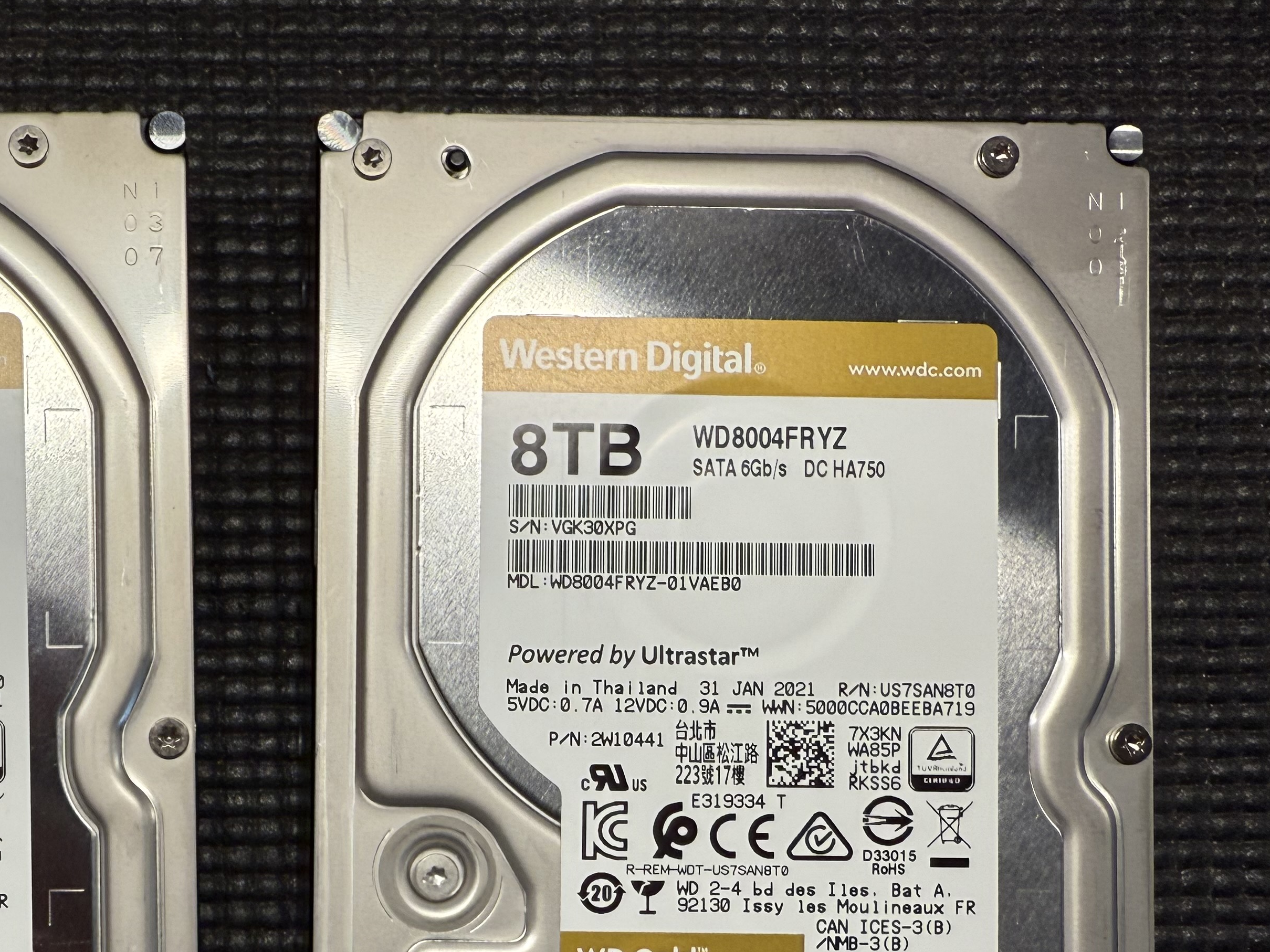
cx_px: 309
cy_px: 723
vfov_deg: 35.1
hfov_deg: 45.1
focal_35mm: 40
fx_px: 1467
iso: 100
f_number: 2.2
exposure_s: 1/120
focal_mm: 2.22
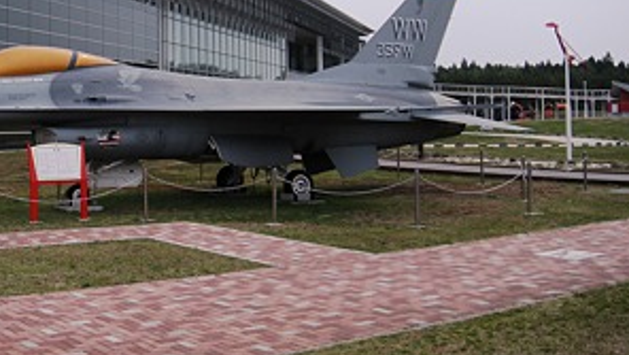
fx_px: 968
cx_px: 186
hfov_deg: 35.5
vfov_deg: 20.5
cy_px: 68
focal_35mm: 58
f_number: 3.8
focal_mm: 5.9
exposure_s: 1/805
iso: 64
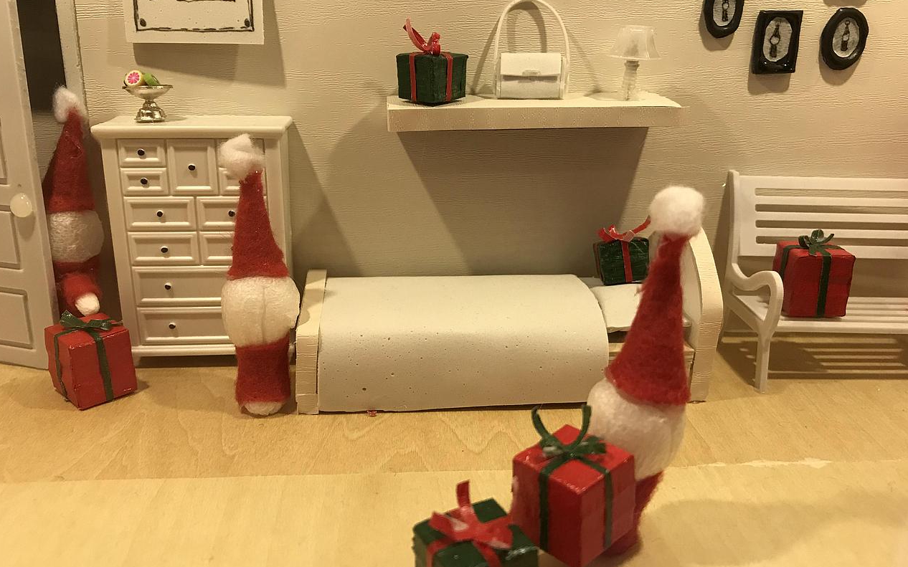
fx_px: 742
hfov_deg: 62.9
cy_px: 280
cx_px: 450
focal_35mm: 30
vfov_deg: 41.8
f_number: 1.8
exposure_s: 1/25
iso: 40
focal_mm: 3.99
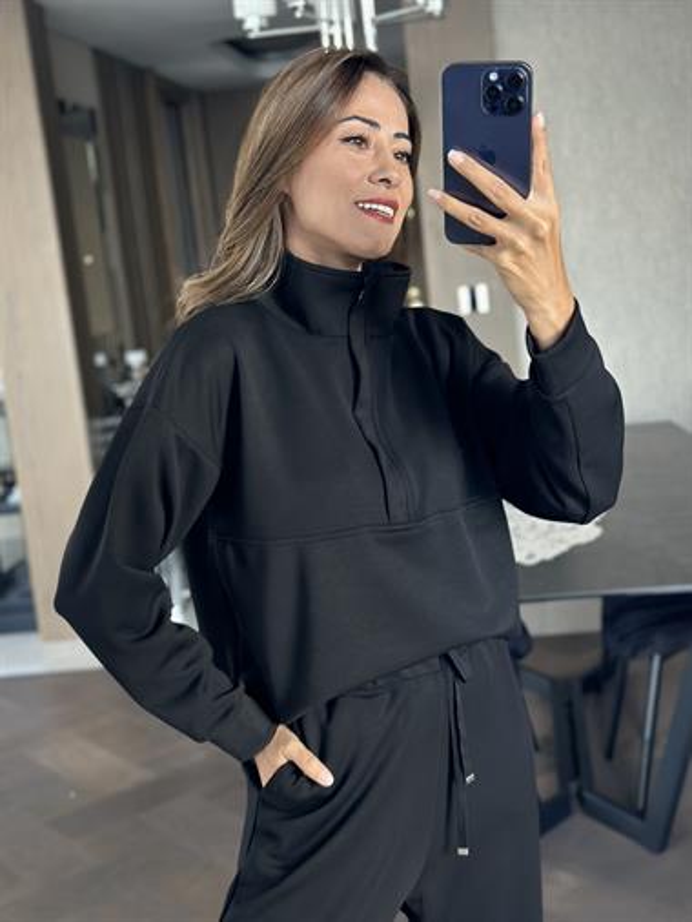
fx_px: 1278
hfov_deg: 30.3
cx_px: 346
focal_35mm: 48
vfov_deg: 39.6
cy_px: 461
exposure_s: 1/60
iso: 125
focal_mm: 6.86
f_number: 1.78
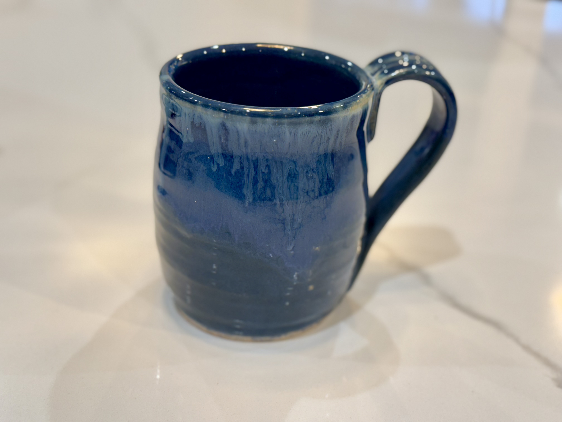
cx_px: 281
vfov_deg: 30.3
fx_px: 779
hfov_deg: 39.7
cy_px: 211
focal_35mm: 48
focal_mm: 6.76
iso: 125
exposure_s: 1/120
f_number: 1.78
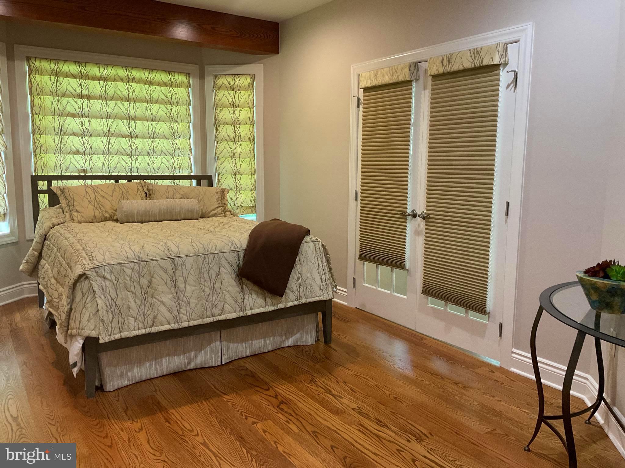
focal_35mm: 29
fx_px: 524
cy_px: 234
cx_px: 312
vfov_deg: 48.2
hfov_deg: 61.7
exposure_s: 1/60
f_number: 1.8
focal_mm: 3
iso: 160
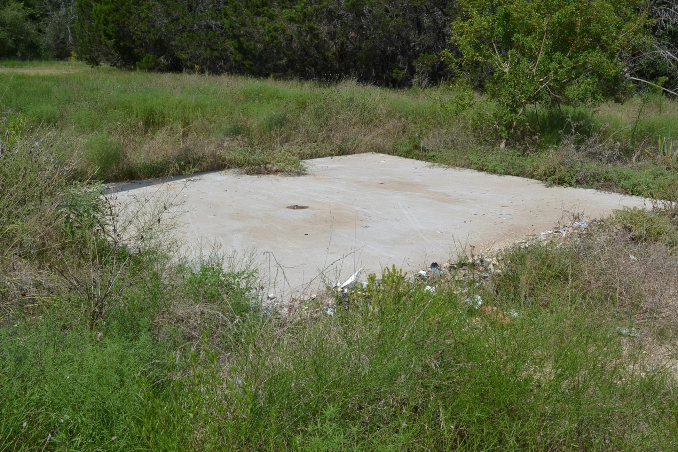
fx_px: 772
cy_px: 222
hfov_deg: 47.4
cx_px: 335
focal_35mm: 41
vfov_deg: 32.6
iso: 400
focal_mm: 26
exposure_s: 1/640
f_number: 13
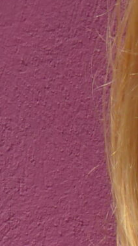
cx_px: 292
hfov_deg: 2.5
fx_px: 3130
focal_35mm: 480
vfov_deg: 4.5
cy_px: 433
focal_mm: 10.9
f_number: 4.3
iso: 80
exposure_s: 1/100
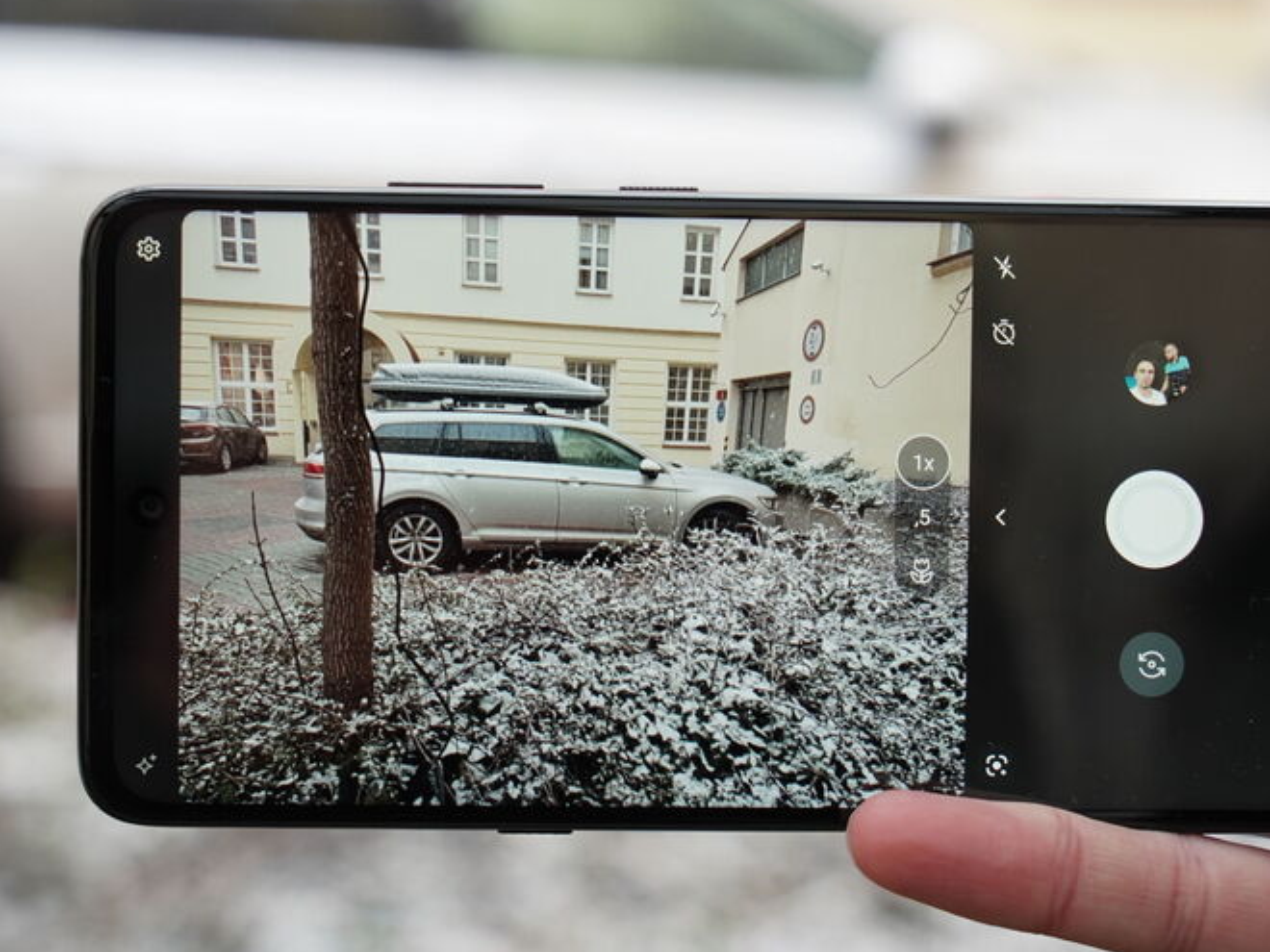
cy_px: 517
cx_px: 781
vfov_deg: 19.4
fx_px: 2788
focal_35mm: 76
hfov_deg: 25.6
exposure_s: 1/200
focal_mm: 63
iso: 1600
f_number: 6.3
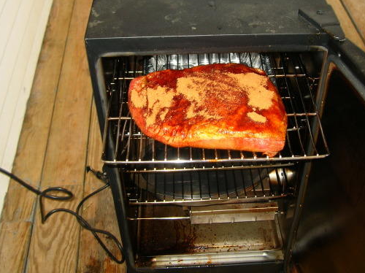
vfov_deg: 31.4
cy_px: 109
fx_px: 485
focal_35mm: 46
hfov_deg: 41.1
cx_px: 216
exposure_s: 1/60
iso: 50
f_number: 2.7
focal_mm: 6
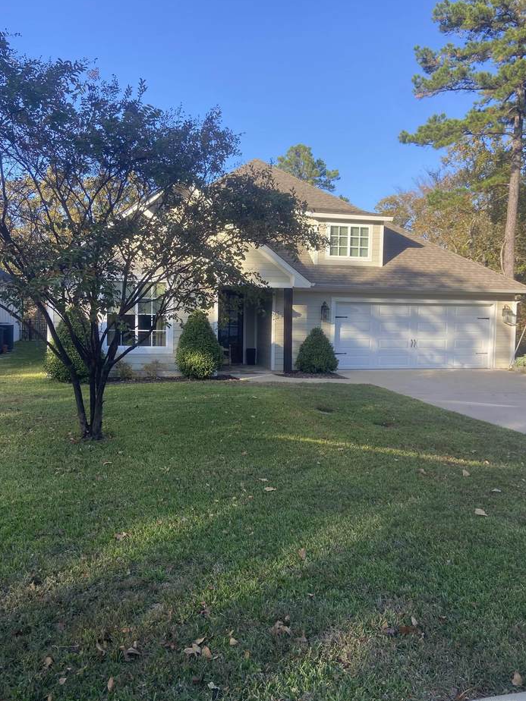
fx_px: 547
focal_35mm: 27
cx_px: 260
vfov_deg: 65.3
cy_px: 347
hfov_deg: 51.4
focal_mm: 4.25
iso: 32
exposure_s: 1/822
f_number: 1.8
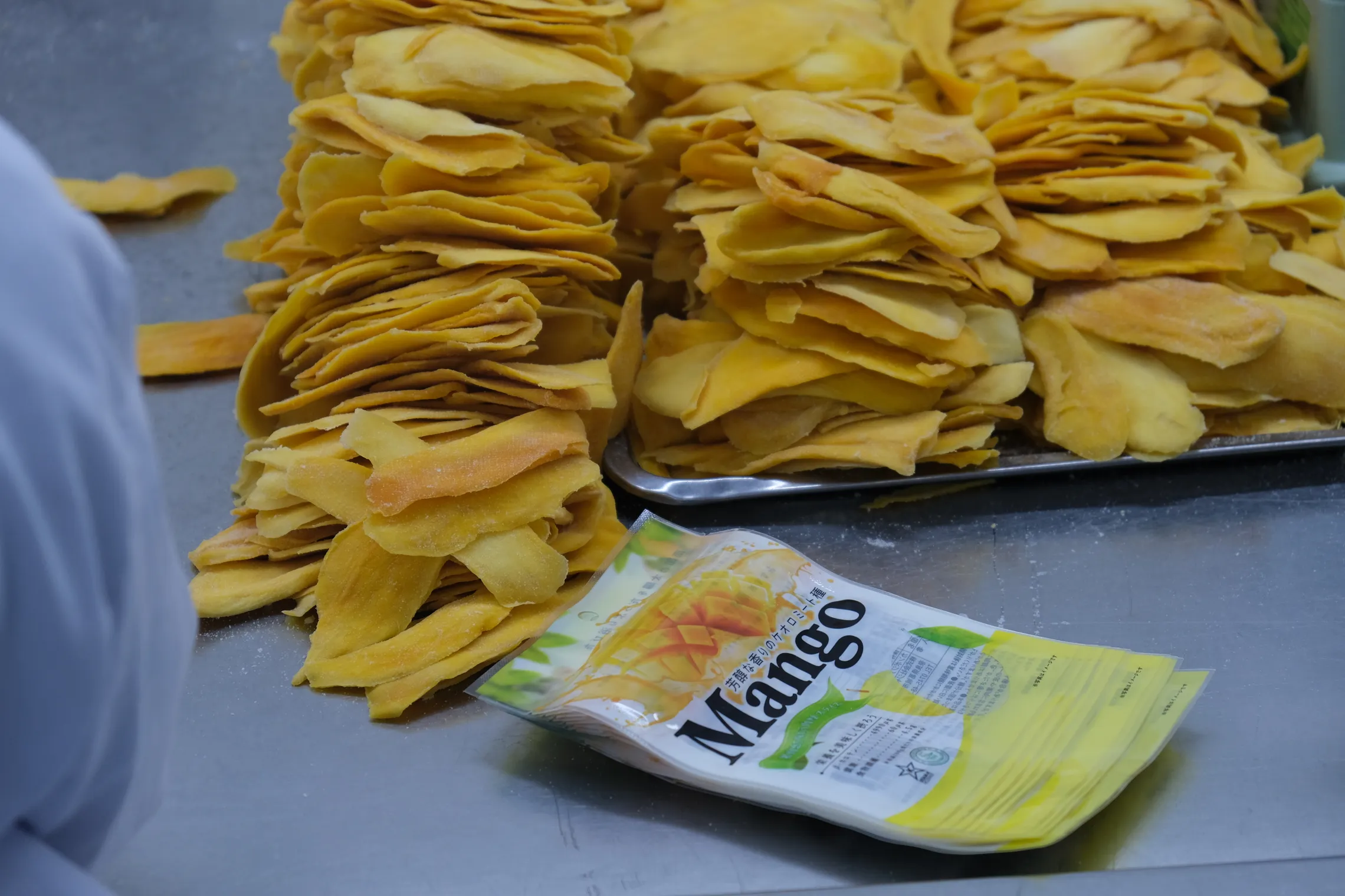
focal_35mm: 83
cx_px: 672
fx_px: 3101
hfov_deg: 24.5
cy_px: 448
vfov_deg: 16.5
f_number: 4
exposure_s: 1/180
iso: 640
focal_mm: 55
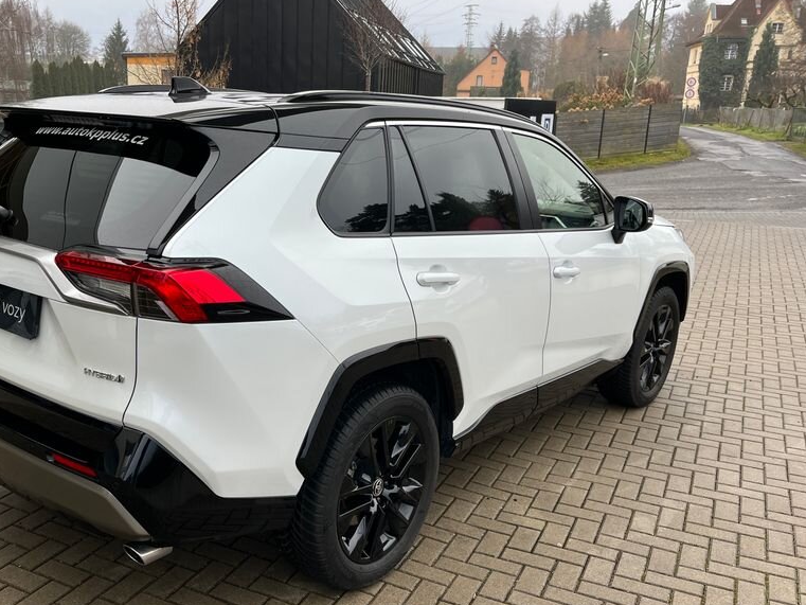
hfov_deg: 52.0
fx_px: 815
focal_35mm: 35
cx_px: 301
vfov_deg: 40.7
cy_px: 331
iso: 32
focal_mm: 5.1
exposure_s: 1/140
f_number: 1.6
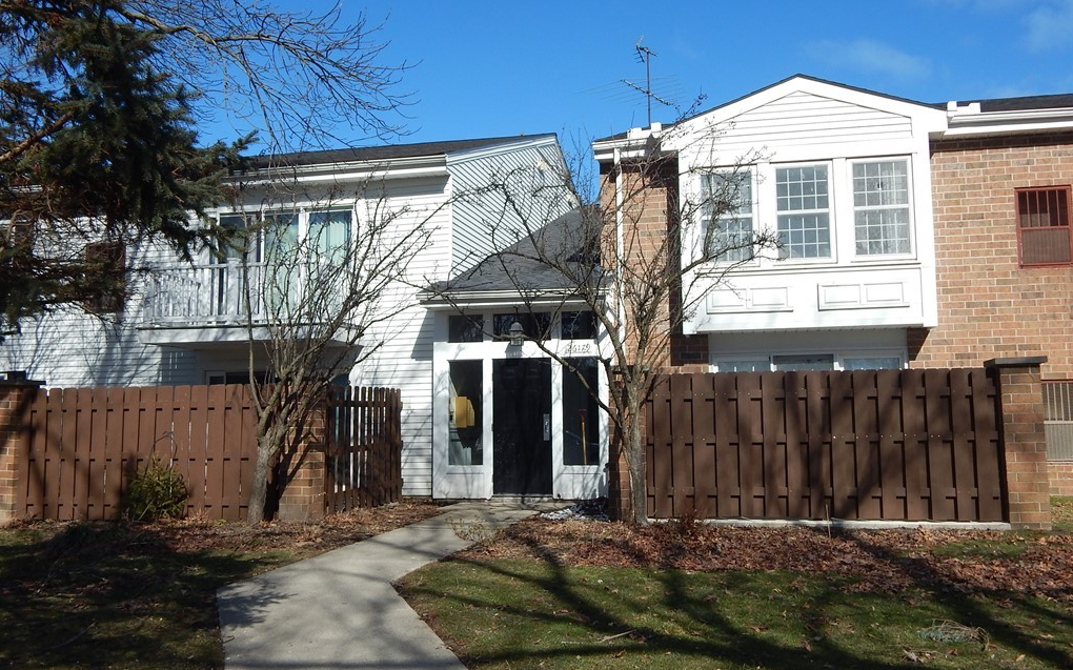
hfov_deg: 58.2
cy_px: 332
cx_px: 535
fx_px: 965
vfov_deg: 38.3
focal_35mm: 33
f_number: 6.5
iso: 125
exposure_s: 1/500
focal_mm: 5.6
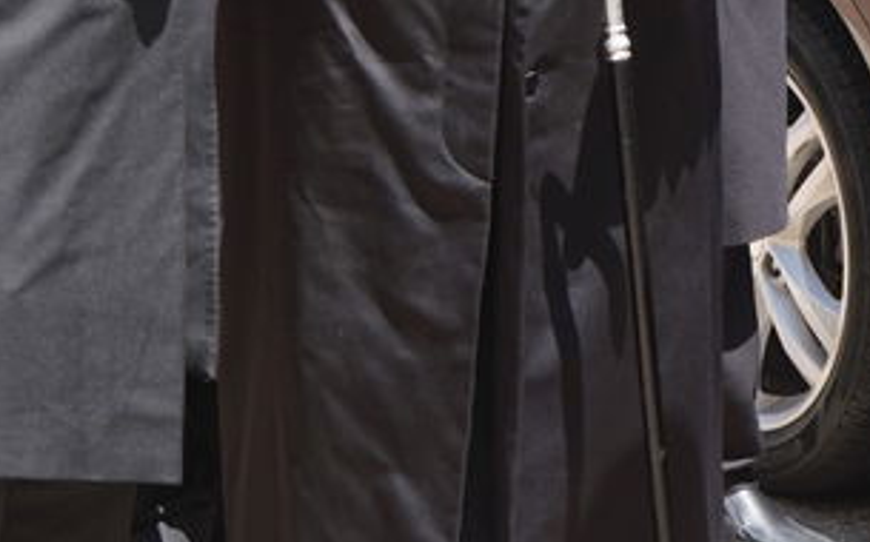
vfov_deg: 4.8
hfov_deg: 7.9
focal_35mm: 267
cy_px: -478
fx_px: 6325
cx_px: 445
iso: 100
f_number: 5.6
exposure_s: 1/200
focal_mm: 57
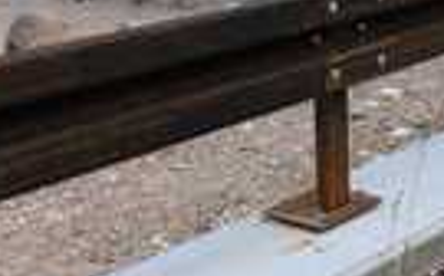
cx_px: 352
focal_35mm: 88
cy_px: 66
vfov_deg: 14.7
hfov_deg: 23.3
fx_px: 1064
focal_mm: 4
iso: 20
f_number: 1.8
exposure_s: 1/716
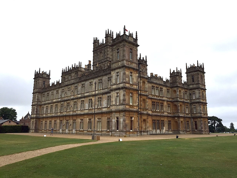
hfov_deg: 61.7
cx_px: 118
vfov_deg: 48.2
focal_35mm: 29
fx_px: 199
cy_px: 89
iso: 32
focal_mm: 4.15
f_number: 2.2
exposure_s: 1/879
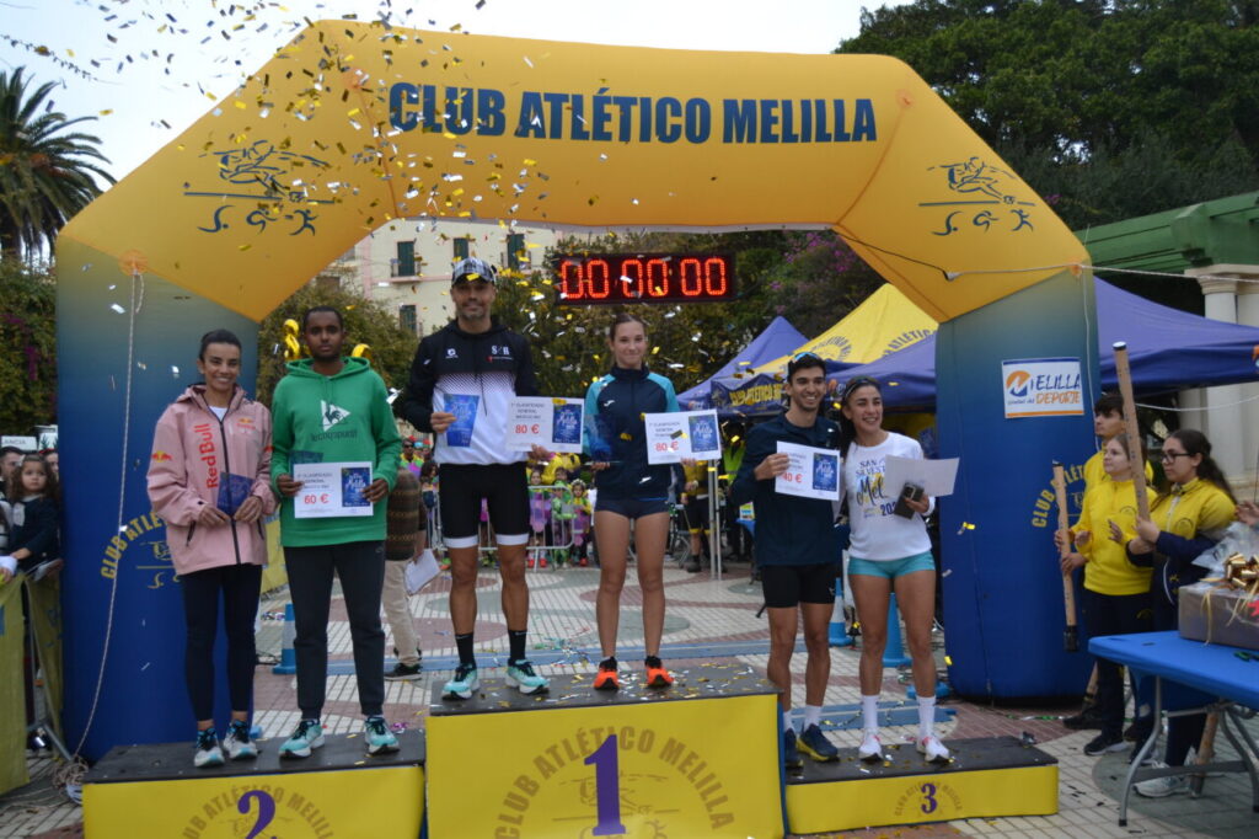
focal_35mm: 34
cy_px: 420
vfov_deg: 38.3
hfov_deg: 55.1
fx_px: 1206
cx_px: 630
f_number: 4
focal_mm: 23
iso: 400
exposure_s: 1/800
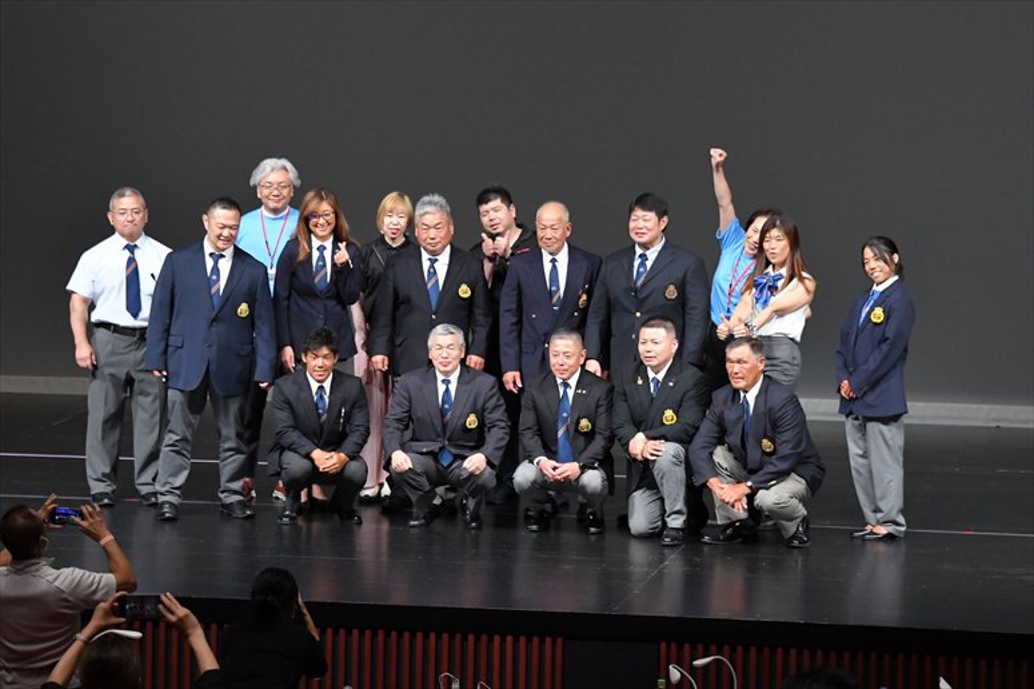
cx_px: 517
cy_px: 344
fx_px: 4507
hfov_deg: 13.1
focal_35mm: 157
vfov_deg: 8.7
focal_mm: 105
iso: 4000
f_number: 5.6
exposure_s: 1/400
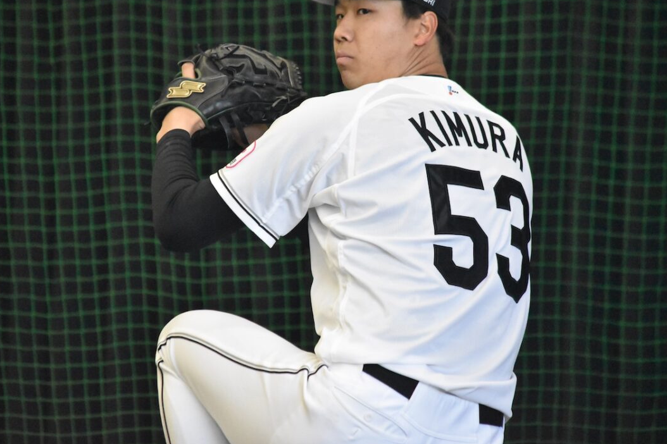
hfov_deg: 5.0
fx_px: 7594
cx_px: 322
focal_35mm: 410
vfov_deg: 3.4
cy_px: 194
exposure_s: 1/2000
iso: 10000
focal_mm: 240
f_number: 5.6
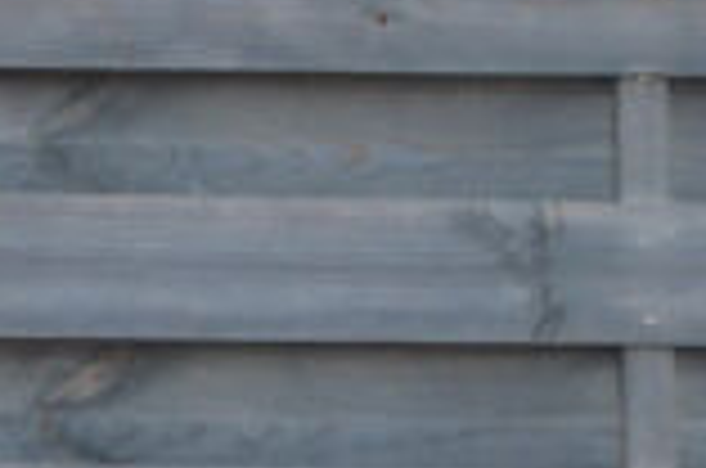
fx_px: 6752
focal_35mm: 345
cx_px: -1259
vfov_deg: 4.0
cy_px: 234
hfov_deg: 5.7
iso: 400
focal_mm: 40
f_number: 5.6
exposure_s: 1/125
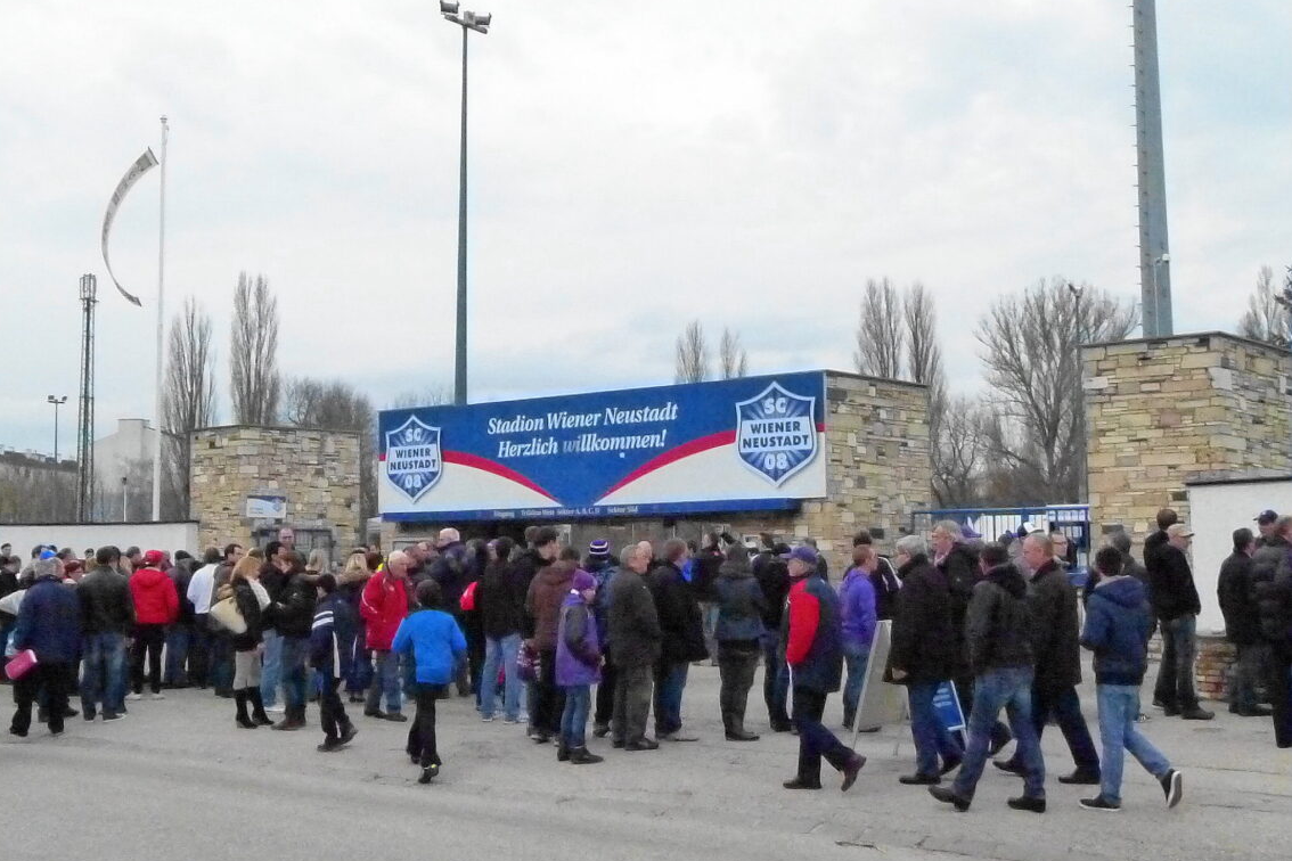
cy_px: 416
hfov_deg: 42.7
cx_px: 644
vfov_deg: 29.2
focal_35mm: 46
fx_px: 1651
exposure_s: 1/1600
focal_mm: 7.9
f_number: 6.3
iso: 2500
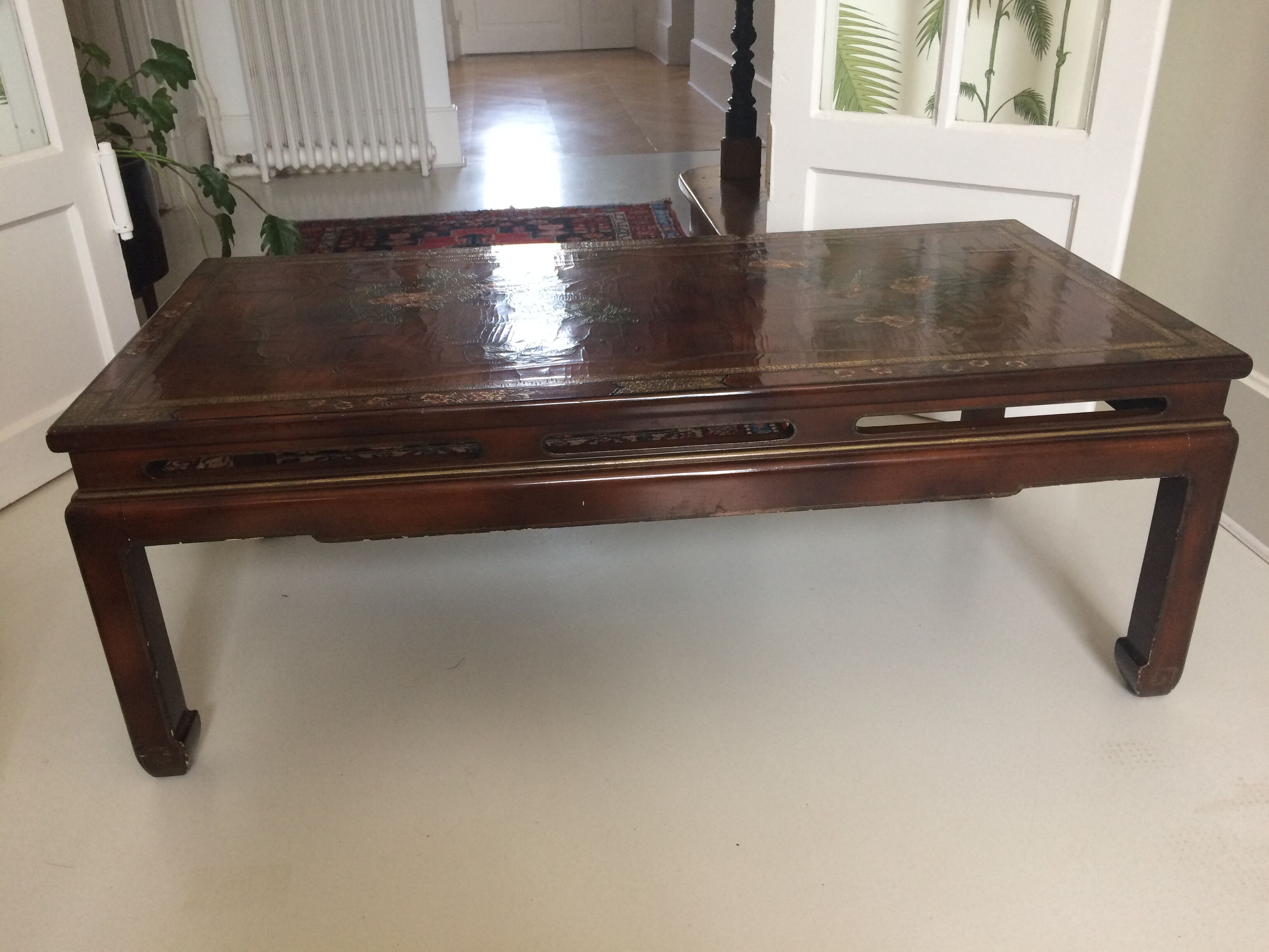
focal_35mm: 29
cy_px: 476
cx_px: 634
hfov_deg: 61.7
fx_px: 1063
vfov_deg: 48.2
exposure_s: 1/33
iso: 64
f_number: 2.2
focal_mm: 4.15
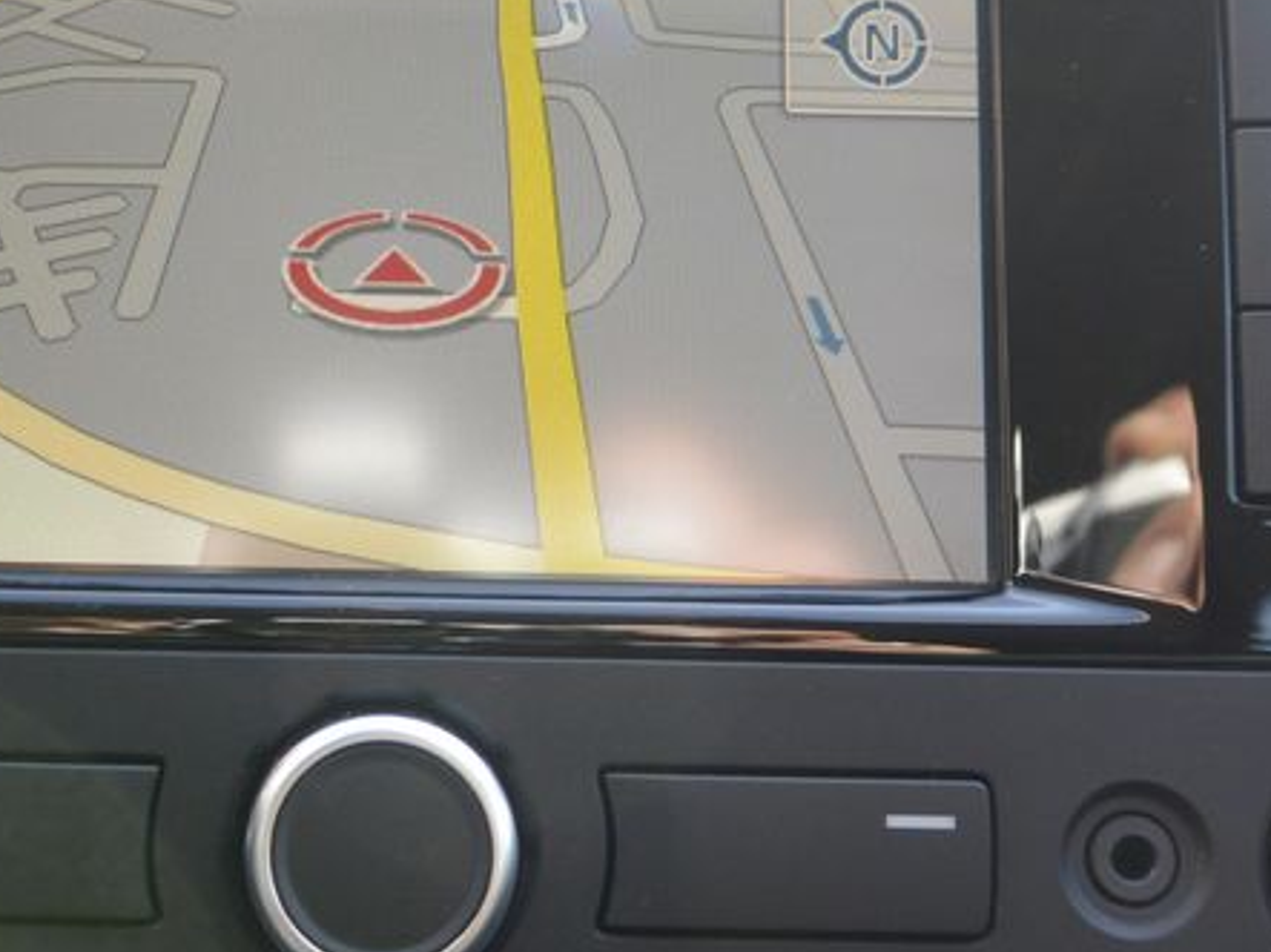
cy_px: 348
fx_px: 2202
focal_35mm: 60
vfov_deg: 24.3
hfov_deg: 31.8
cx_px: 370
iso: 200
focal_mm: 10
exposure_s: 1/160
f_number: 3.5
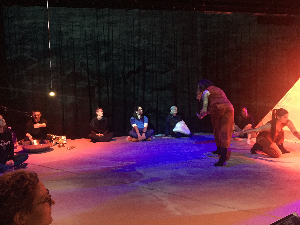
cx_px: 150
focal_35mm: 29
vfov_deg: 48.2
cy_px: 112
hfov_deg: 61.7
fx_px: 251
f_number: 2.2
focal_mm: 4.15
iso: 400
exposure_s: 1/15
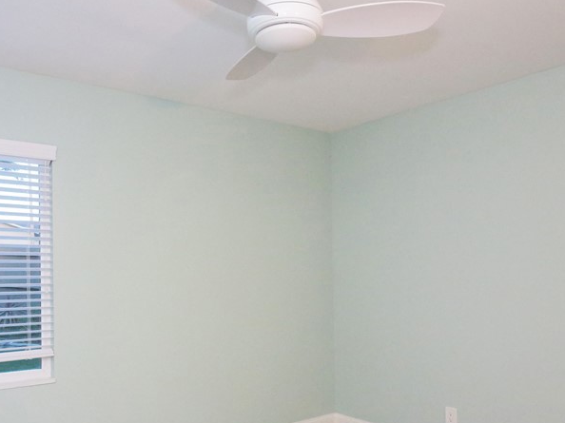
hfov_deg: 57.8
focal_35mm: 31
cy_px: 269
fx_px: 506
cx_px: 217
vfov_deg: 45.0
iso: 3200
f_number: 7.1
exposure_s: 1/100
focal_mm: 9
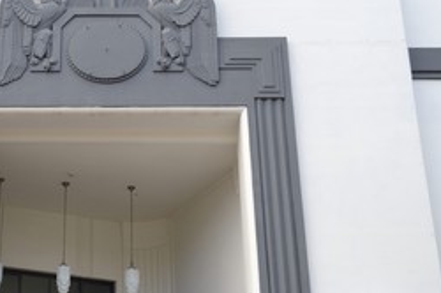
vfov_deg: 18.4
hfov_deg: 26.8
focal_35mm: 74
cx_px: 85
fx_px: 905
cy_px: 173
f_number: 9
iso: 200
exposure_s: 1/200
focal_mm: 44
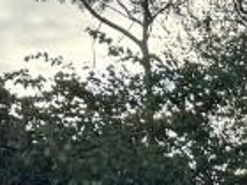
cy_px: 382
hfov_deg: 9.9
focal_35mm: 176
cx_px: 596
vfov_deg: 8.0
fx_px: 1256
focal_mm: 6.76
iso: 80
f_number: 1.78
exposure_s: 1/1637
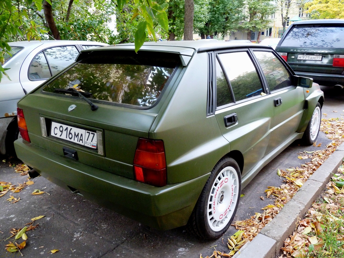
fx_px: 298
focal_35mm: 30
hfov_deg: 60.0
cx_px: 172
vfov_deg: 46.8
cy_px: 129
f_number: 3.4
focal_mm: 5
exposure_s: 1/30
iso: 200
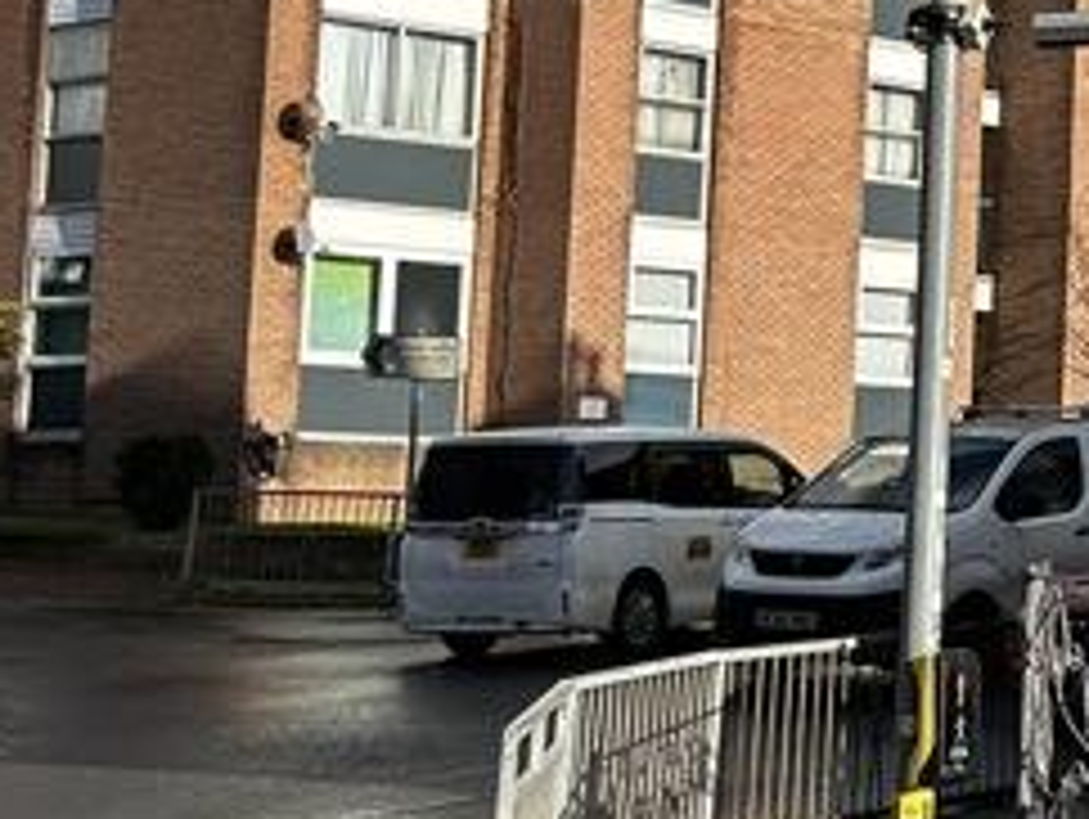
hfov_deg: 16.1
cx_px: 1706
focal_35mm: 110
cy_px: 40
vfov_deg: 13.3
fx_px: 3464
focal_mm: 5.7
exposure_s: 1/2208
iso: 50
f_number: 1.5
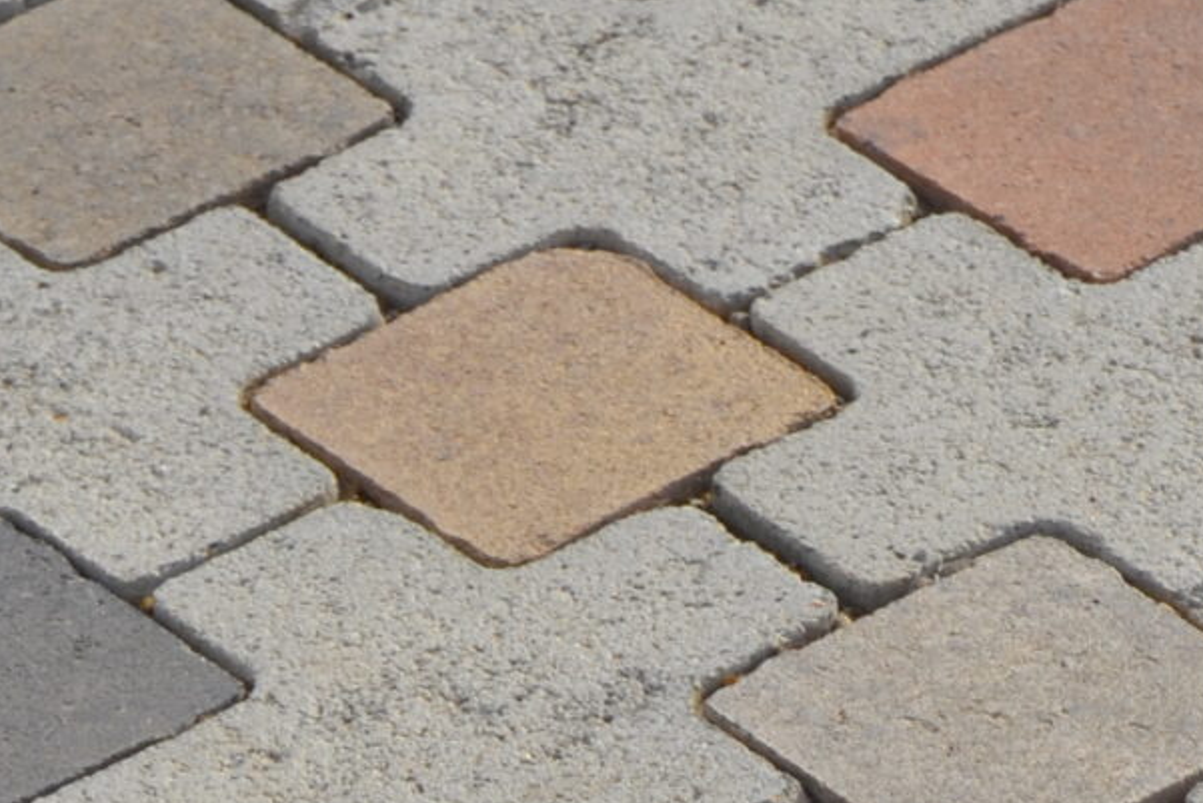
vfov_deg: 3.3
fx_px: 13875
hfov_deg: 5.0
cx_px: 396
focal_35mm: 415
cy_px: 1303
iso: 100
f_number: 8
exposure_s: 1/250
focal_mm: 65
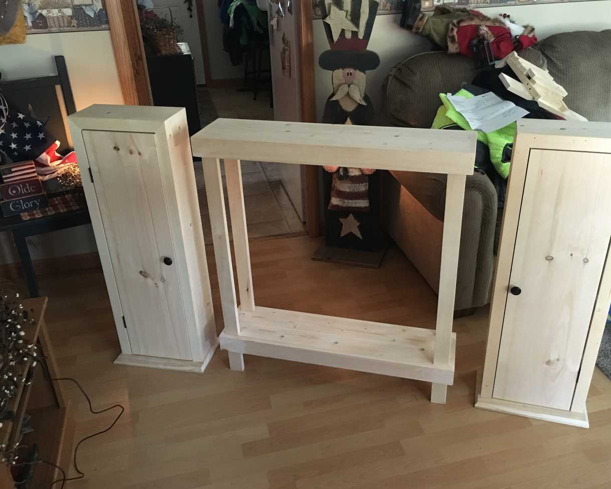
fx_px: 561
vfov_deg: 47.1
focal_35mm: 31
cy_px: 242
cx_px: 326
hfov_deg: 57.1
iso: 320
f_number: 2.2
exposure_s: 1/15
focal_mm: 4.15
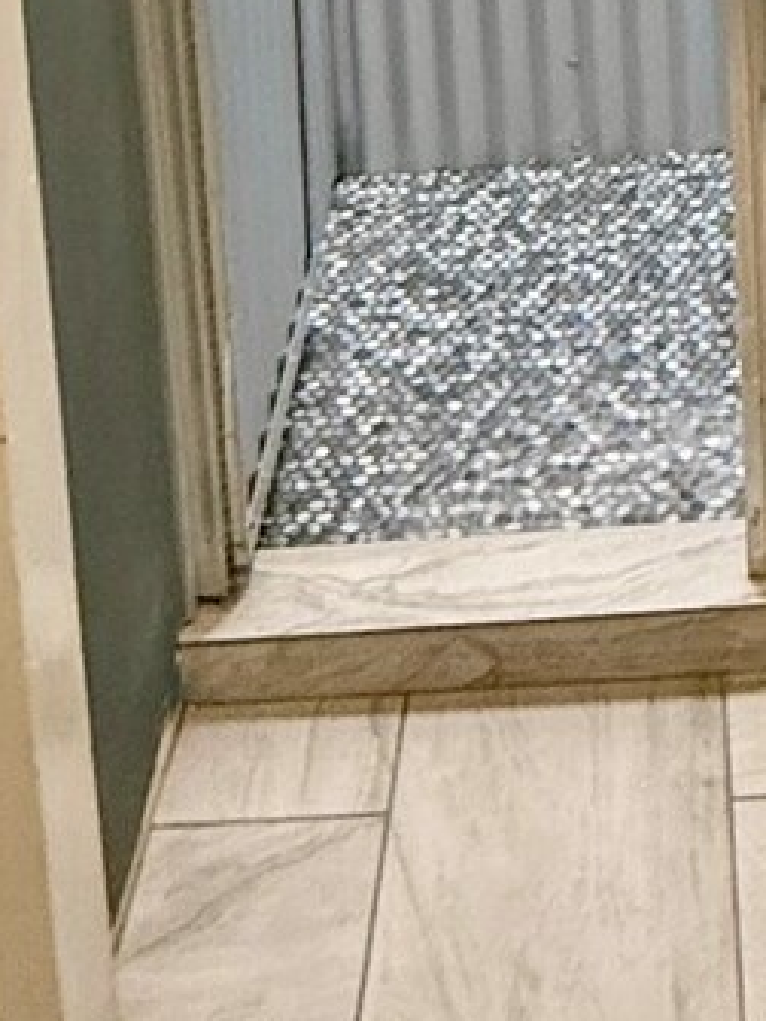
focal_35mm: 60
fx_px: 1770
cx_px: 736
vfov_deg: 24.6
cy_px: -527
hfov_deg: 23.5
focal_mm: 2.22
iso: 320
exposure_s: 1/60
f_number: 2.2
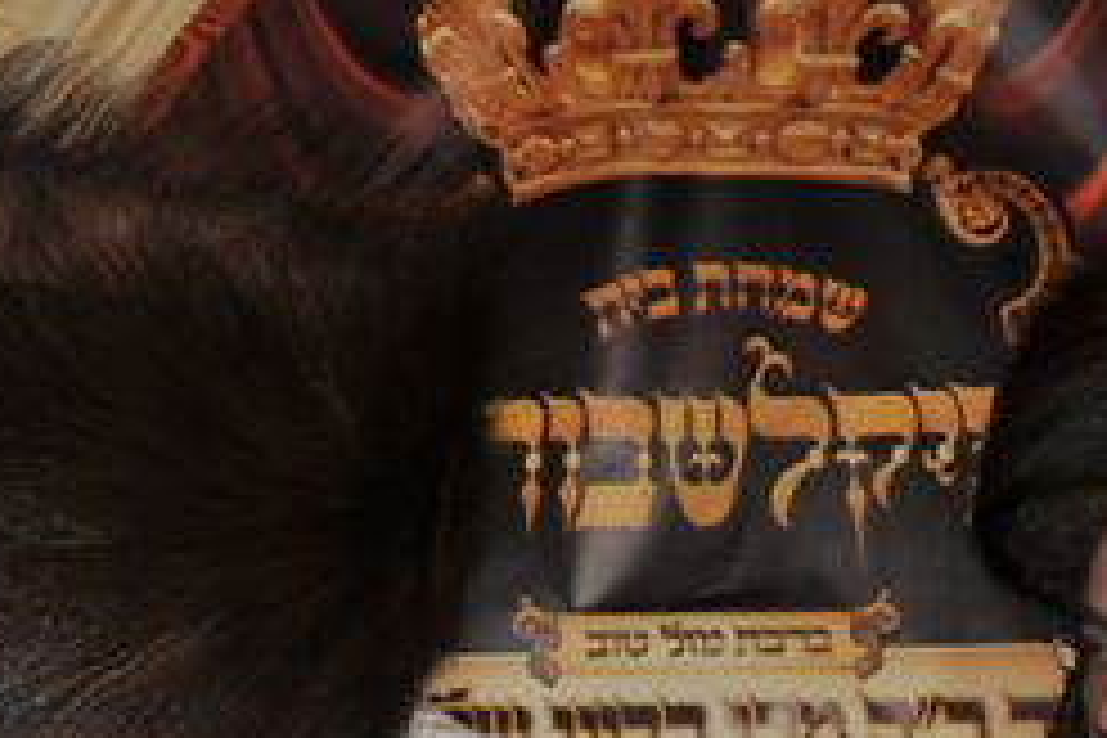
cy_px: 936
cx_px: -212
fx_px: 3198
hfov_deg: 18.6
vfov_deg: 12.8
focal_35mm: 104
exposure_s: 1/160
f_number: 10
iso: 400
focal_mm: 32
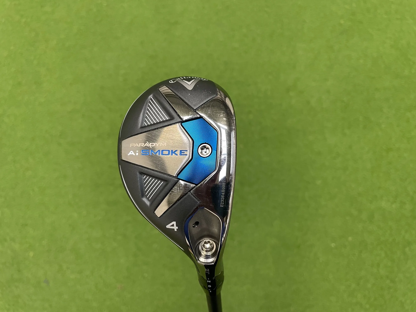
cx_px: 208
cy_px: 156
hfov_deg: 67.3
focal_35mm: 26
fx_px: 312
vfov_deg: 53.1
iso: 250
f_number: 1.6
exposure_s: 1/50
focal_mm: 4.2
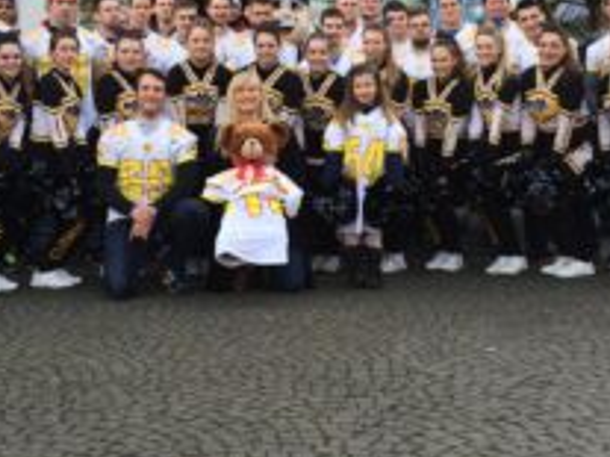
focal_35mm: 56
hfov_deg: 34.4
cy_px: 142
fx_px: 986
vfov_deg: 25.9
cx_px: 289
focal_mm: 4.15
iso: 32
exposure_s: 1/275
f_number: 2.2
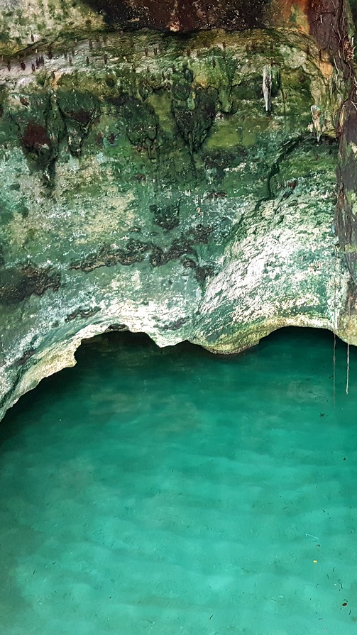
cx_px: 276
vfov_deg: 52.8
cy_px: 318
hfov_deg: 30.5
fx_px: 640
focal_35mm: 38
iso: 200
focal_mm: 4.2
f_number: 1.7
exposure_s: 1/13
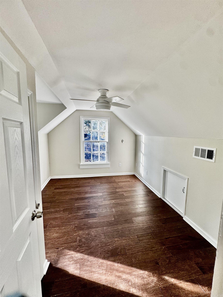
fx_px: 120
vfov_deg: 102.1
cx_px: 112
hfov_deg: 85.7
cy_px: 148
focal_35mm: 14
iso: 80
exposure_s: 1/120
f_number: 2.2
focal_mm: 2.22
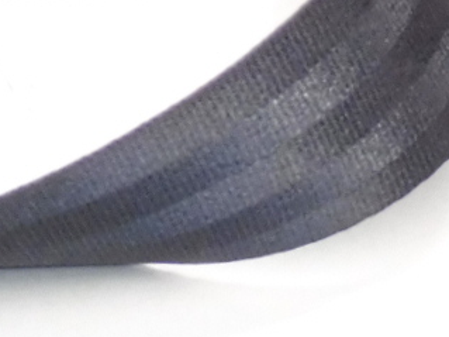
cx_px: -200
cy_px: -162
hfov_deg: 12.3
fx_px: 1997
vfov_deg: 9.4
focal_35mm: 154
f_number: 3.5
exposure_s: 1/60
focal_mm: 4.3
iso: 200
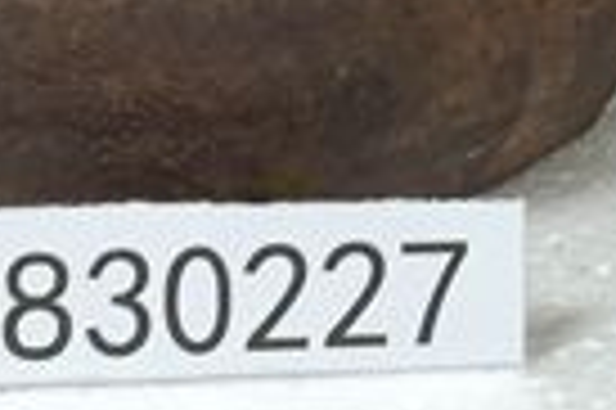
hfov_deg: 14.8
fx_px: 2341
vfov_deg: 9.0
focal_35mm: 137
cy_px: -597
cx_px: 571
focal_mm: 4.15
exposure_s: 1/100
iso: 50
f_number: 2.2
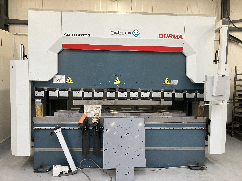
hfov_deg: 63.4
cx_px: 121
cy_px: 90
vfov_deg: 49.7
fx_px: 196
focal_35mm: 28
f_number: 1.8
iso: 64
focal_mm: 3.99
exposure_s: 1/50
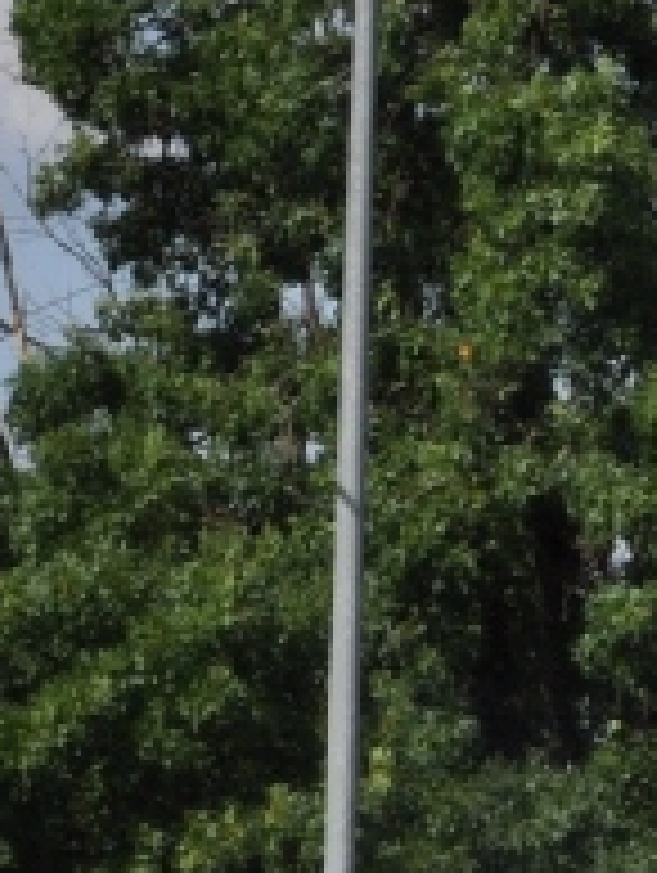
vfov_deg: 3.7
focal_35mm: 530
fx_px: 13388
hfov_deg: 2.8
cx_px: 2066
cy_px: 1226
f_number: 10
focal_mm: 55
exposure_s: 1/400
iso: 200
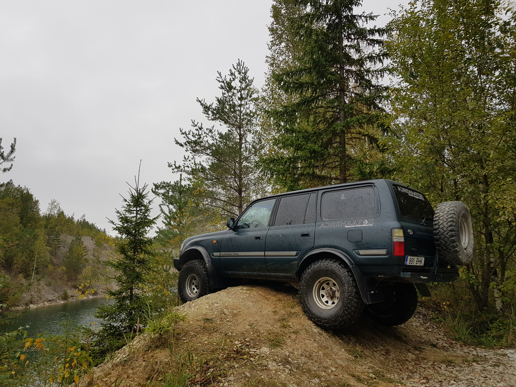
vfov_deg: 53.1
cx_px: 258
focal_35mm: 26
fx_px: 388
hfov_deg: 67.3
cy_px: 194
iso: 40
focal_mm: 4.2
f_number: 1.7
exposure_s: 1/1080
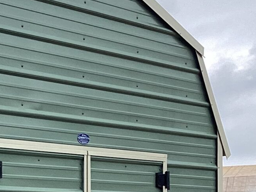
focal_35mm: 122
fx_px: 903
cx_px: -140
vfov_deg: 11.9
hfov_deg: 14.9
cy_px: 238
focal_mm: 3.3
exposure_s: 1/362
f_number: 2.4
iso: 25
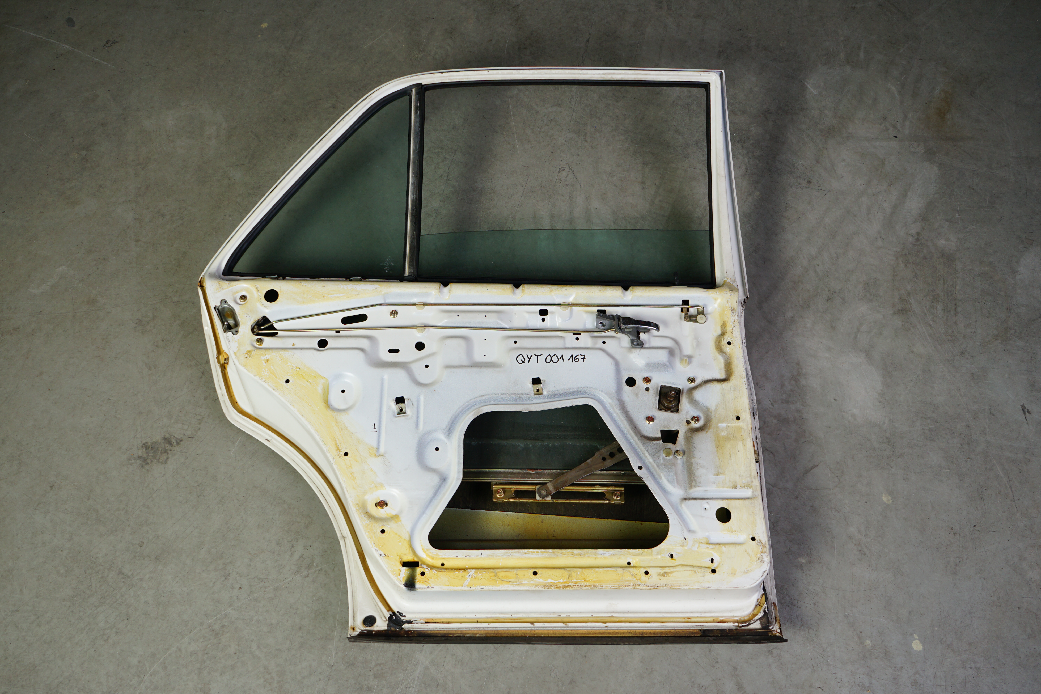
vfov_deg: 42.3
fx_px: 896
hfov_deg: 60.3
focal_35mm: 31
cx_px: 520
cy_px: 347
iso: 200
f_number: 8
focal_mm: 31
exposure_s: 1/160
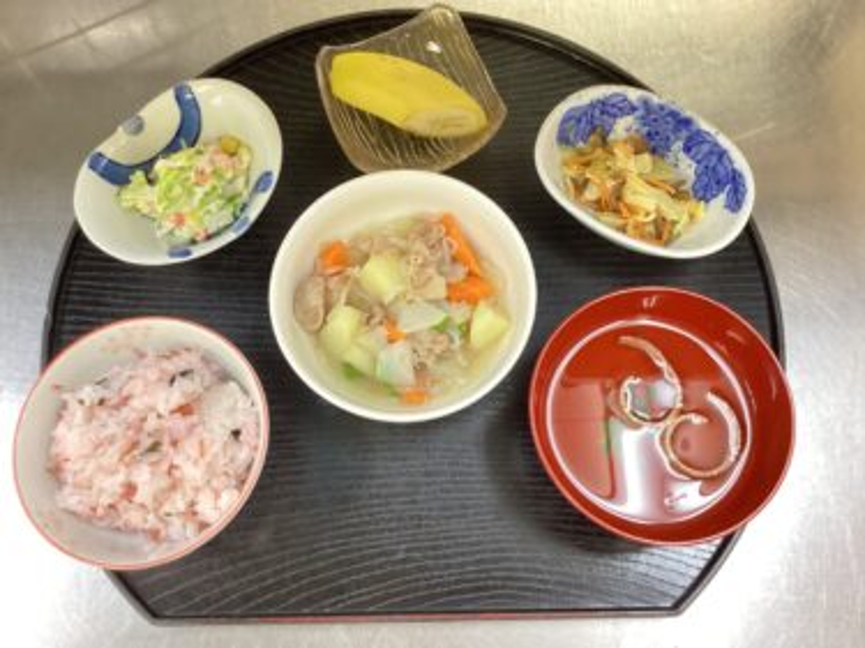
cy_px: 324
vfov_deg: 45.4
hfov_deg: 58.4
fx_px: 774
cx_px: 432
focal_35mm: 31
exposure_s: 1/60
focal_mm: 3.3
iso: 400
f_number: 2.4
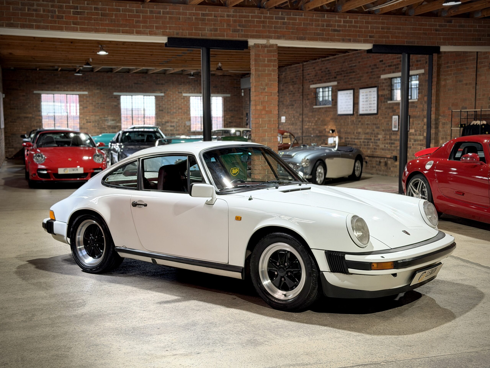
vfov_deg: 30.3
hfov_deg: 39.7
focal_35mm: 48
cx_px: 245
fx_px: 679
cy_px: 184
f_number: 1.78
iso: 200
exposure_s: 1/50
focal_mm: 6.76
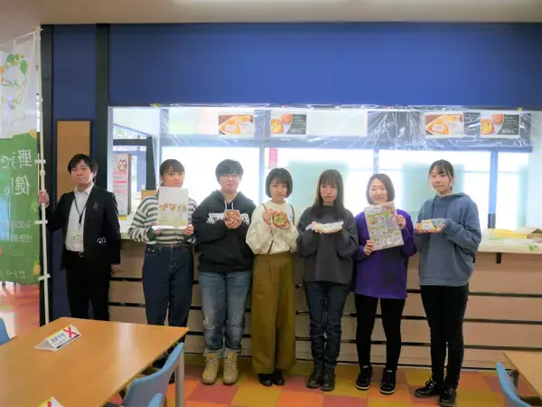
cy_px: 204
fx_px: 438
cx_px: 271
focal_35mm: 28
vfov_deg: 49.7
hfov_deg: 63.4
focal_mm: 14
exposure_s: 1/60
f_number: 4
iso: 320
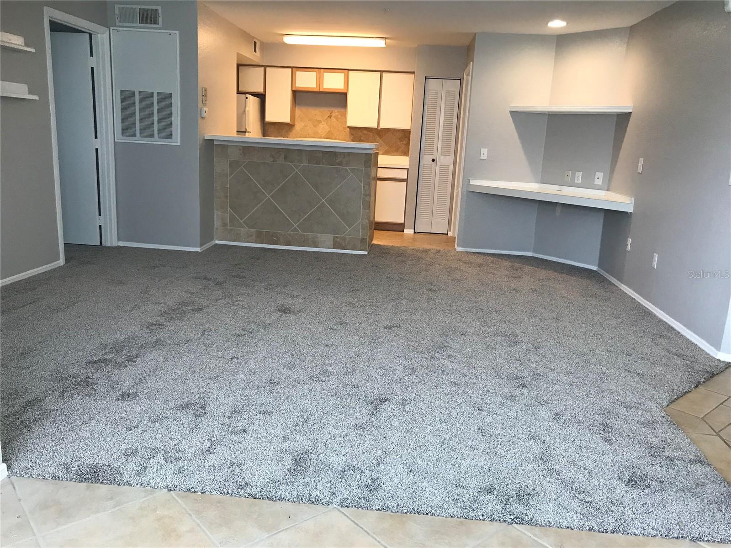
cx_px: 366
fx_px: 591
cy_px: 274
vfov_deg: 49.7
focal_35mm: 28
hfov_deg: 63.4
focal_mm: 3.99
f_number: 1.8
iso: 40
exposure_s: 1/30
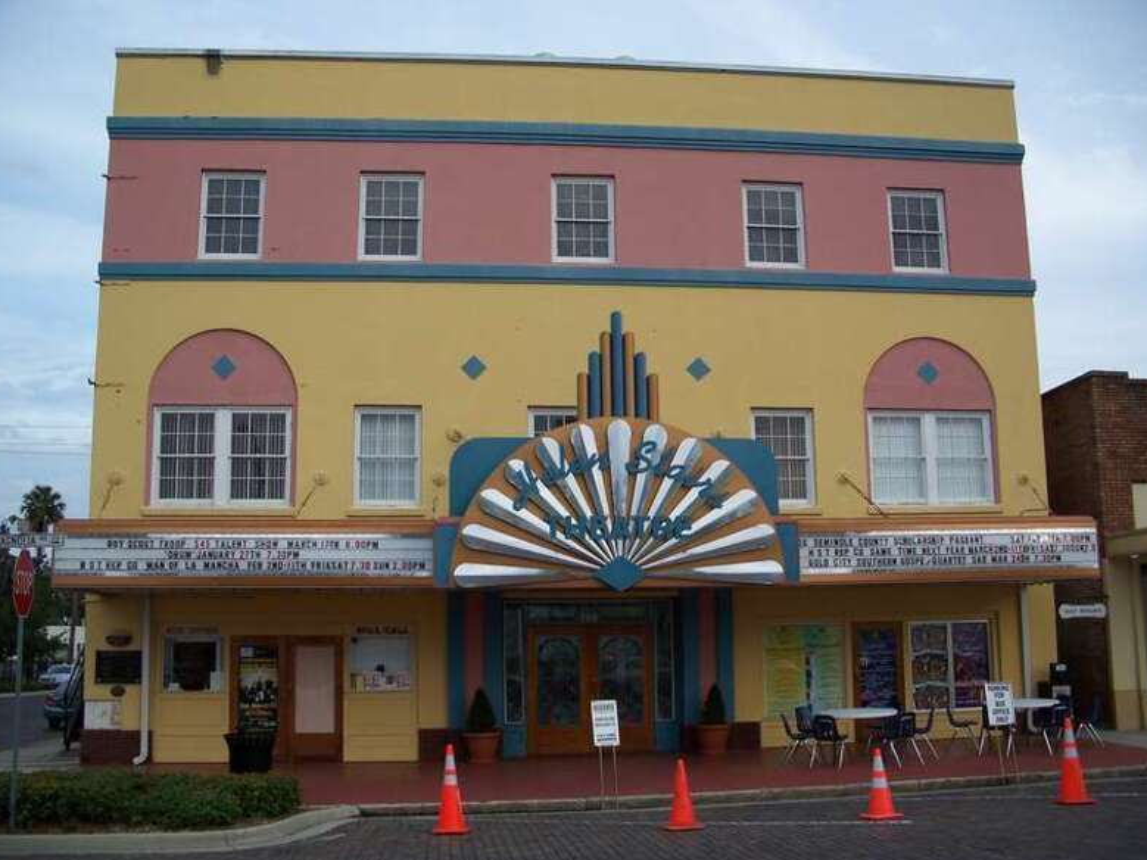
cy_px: 440
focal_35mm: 38
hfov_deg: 49.0
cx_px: 574
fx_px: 1259
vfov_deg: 37.7
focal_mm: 7.8
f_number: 2.8
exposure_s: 1/500
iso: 64
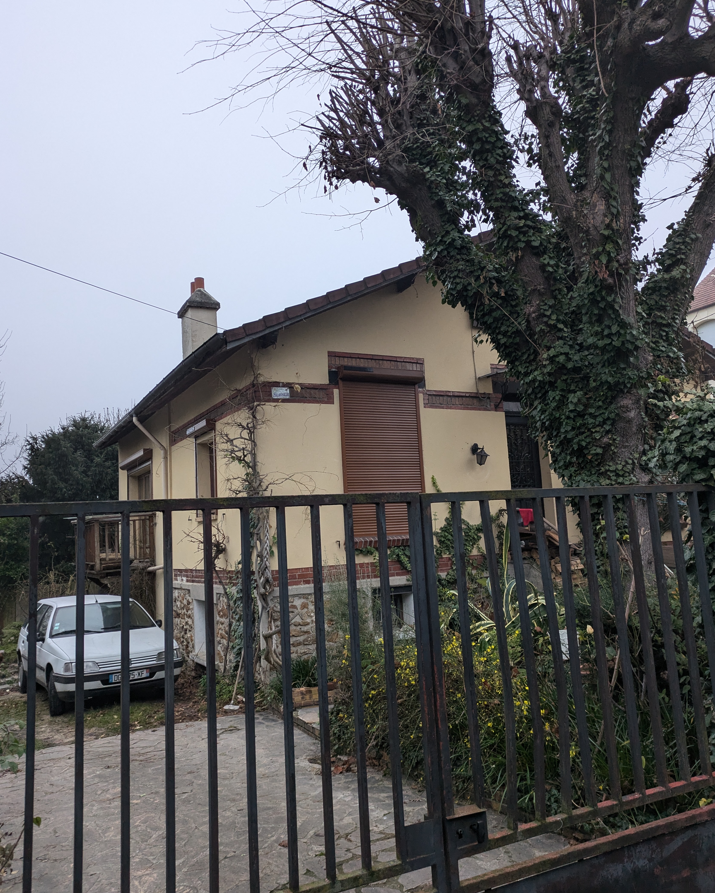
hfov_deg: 53.2
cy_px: 427
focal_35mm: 27
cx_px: 352
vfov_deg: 64.0
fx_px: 714
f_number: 1.89
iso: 101
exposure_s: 1/50
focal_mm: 5.43
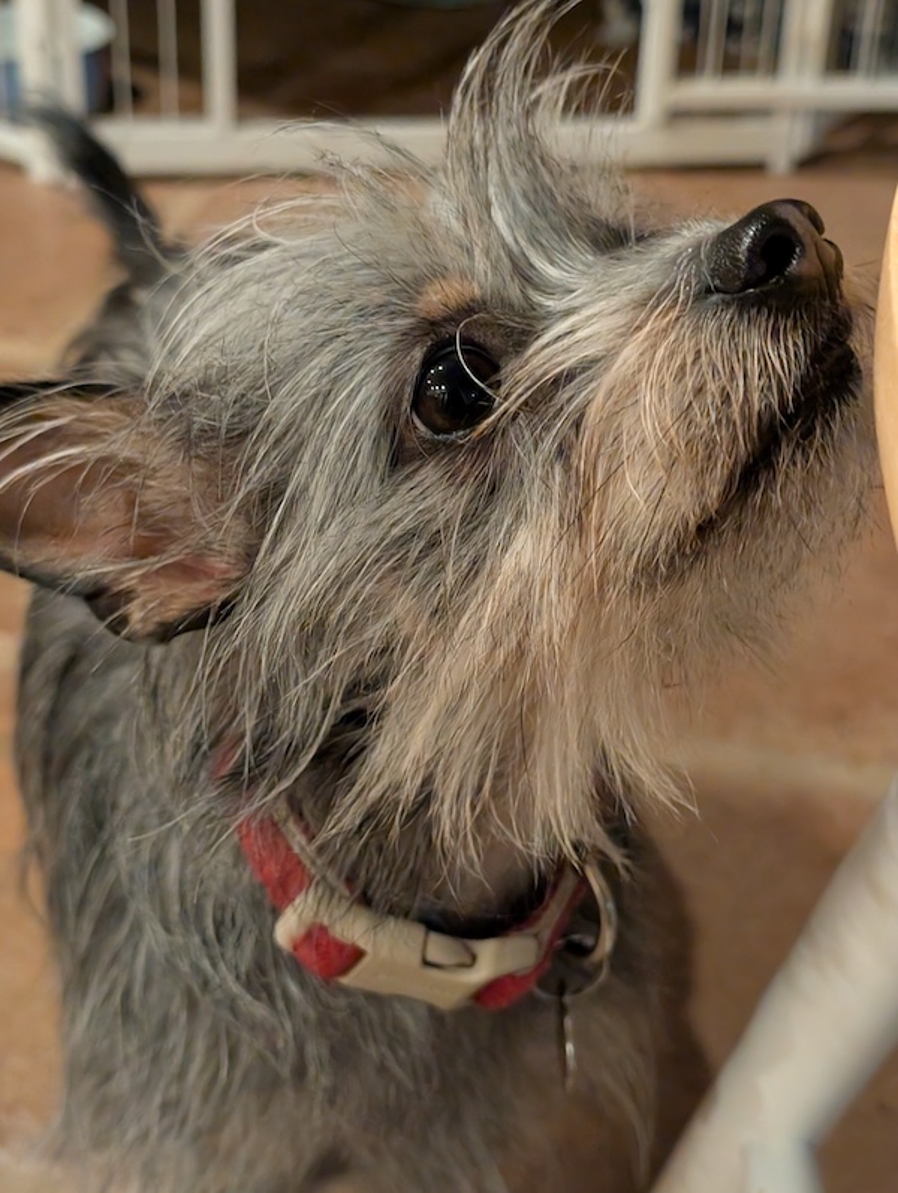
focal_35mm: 49
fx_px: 1691
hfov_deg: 29.7
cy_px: 596
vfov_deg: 38.9
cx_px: 449
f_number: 1.68
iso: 1755
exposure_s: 1/120
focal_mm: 6.9
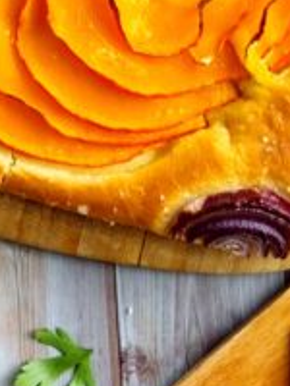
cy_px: 2
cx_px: 151
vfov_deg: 24.0
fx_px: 871
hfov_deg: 18.9
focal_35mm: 78
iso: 50
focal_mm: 5.4
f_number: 1.8
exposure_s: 1/135
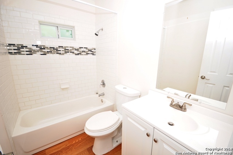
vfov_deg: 77.2
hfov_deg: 100.5
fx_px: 97
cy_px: 78
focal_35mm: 15
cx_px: 116
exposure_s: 1/60
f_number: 4
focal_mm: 10
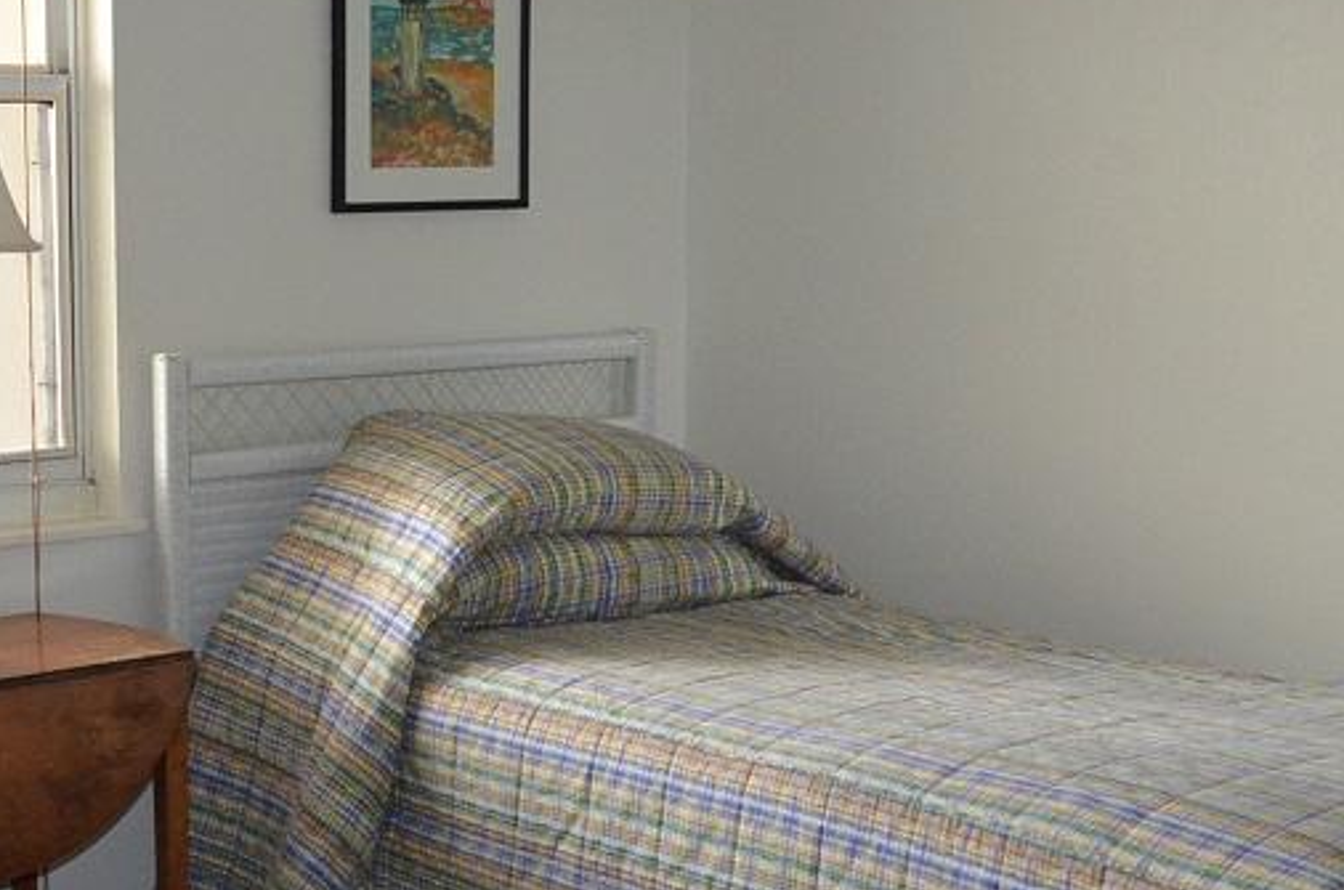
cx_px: 436
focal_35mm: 73
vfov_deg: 18.6
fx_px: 2719
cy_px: 494
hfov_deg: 27.6
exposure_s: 1/60
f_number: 3.8
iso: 1600
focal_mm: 20
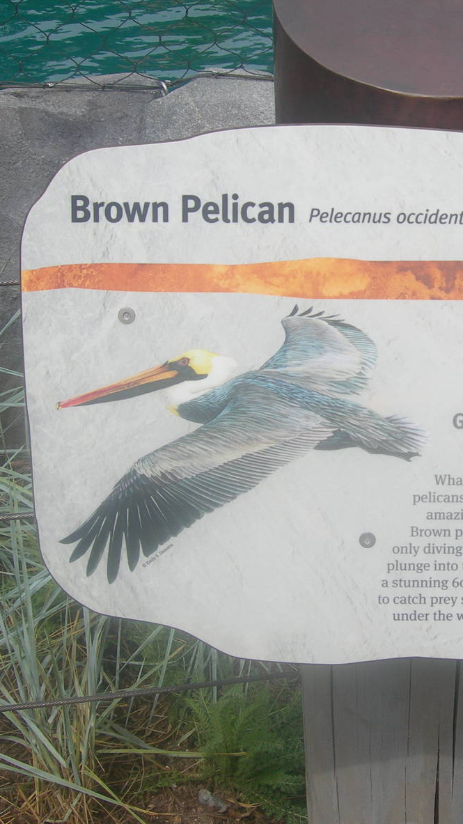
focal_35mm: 56
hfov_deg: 21.0
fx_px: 1223
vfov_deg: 37.2
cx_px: 405
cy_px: 417
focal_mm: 7.8
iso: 50
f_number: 4.8
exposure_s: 1/506
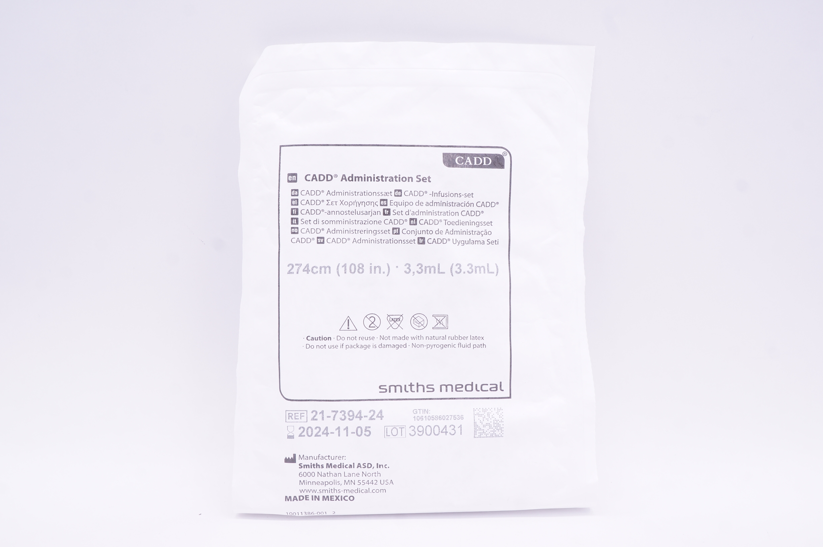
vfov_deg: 34.1
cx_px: 412
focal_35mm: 39
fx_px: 891
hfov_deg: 49.6
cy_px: 274
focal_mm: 26
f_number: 10
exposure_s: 1/20
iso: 400
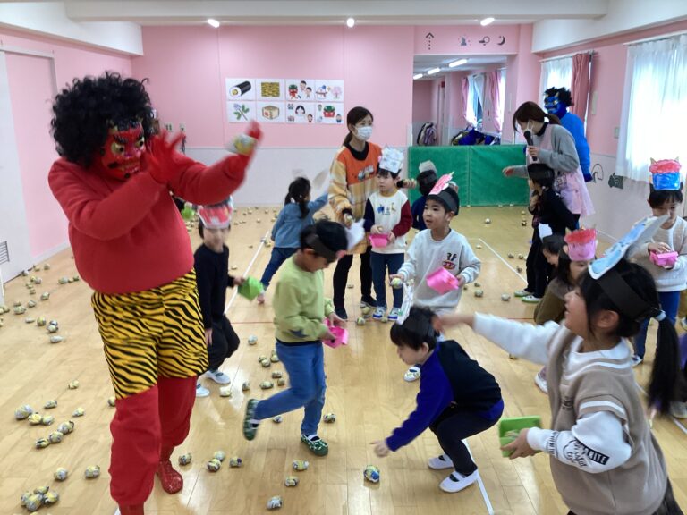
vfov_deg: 45.4
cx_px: 344
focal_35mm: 31
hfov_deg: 58.4
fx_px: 615
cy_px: 258
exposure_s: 1/50
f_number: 2.4
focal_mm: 3.3
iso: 80
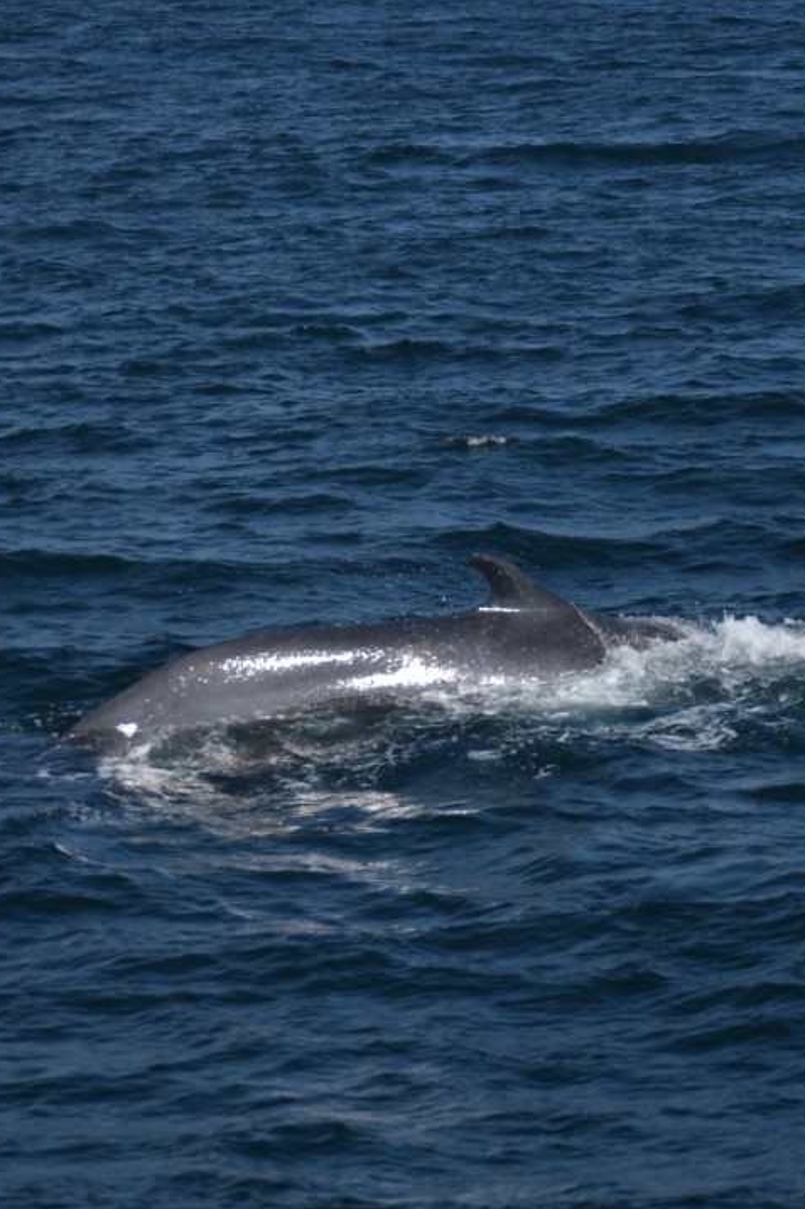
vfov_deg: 12.1
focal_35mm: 170
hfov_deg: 8.1
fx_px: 5696
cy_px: 604
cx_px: 378
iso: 200
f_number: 4.2
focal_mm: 75
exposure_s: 1/4000
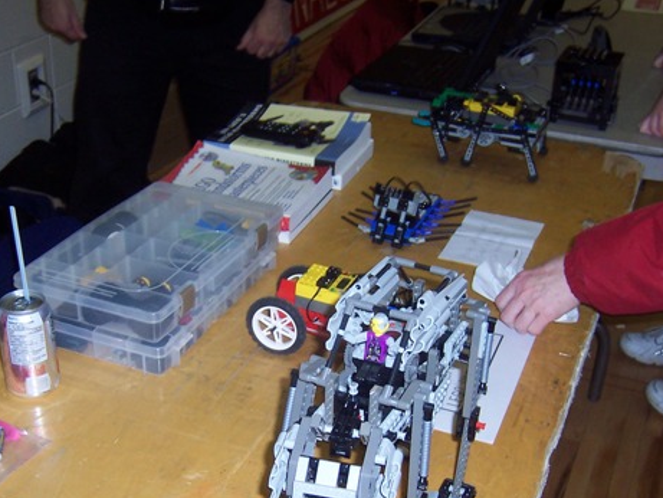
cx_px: 295
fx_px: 958
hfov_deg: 38.1
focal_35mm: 50
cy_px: 321
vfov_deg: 29.0
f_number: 2.8
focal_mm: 5.6
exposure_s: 1/60
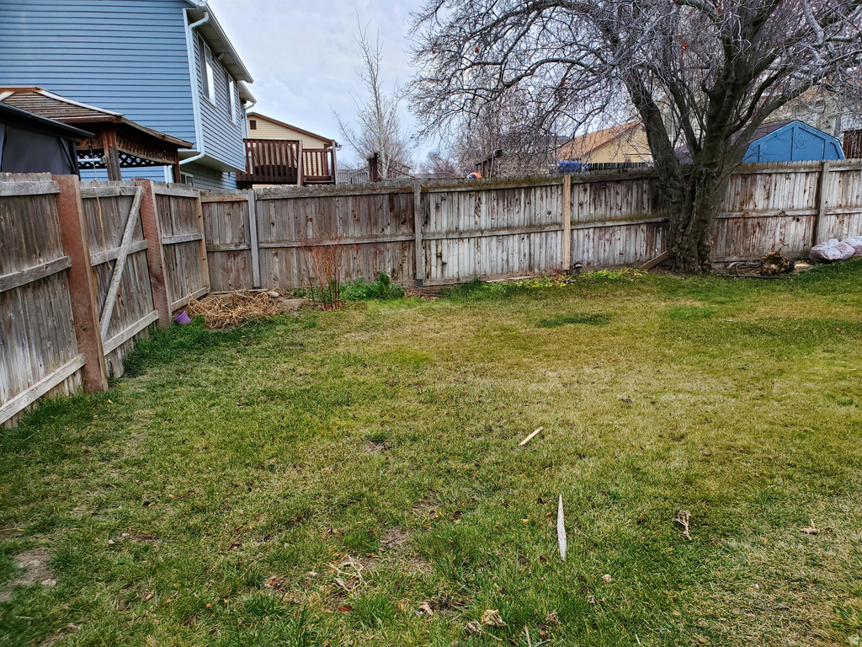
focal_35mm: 26
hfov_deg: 67.3
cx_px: 431
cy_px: 324
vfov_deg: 53.1
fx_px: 647
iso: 50
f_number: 2.4
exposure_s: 1/237
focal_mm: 4.3
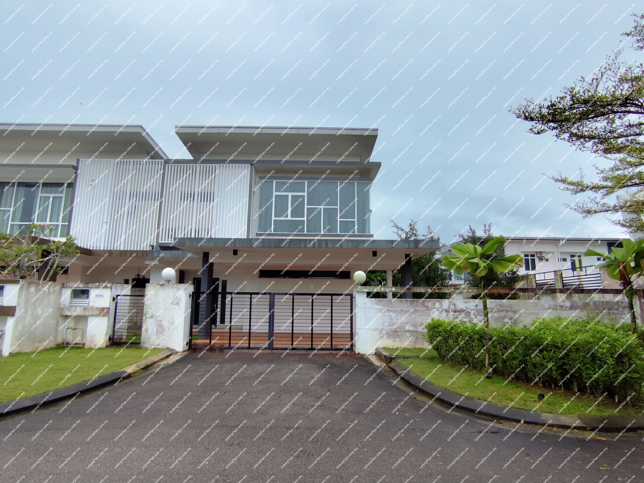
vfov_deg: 78.1
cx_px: 322
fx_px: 298
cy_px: 242
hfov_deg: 94.5
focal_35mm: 16
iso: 50
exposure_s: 1/1122
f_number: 2.2
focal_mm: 1.65
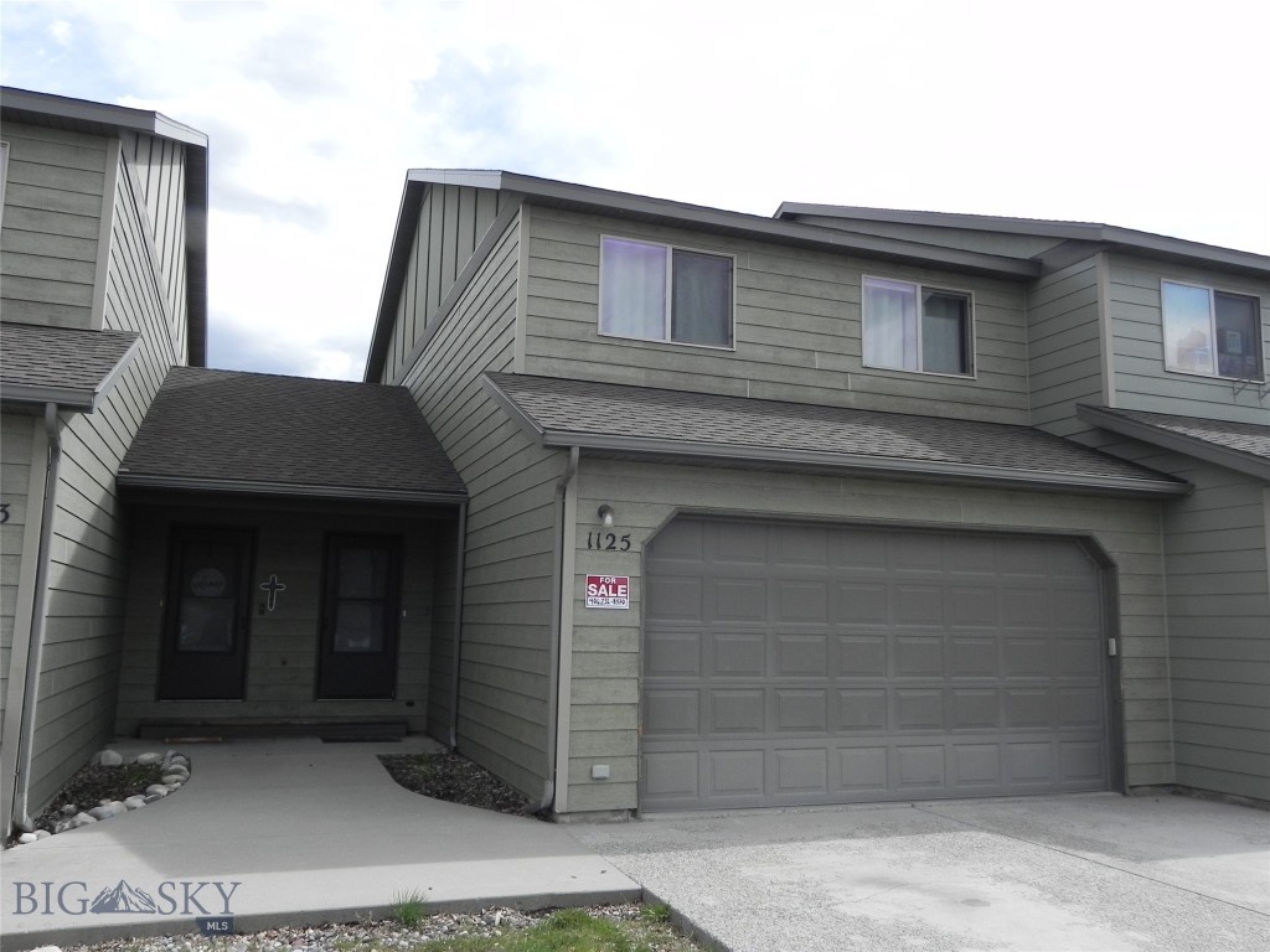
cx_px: 635
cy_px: 476
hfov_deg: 61.7
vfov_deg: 48.2
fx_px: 1064
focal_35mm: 29
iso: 160
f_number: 7.1
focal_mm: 5.2
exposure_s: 1/361
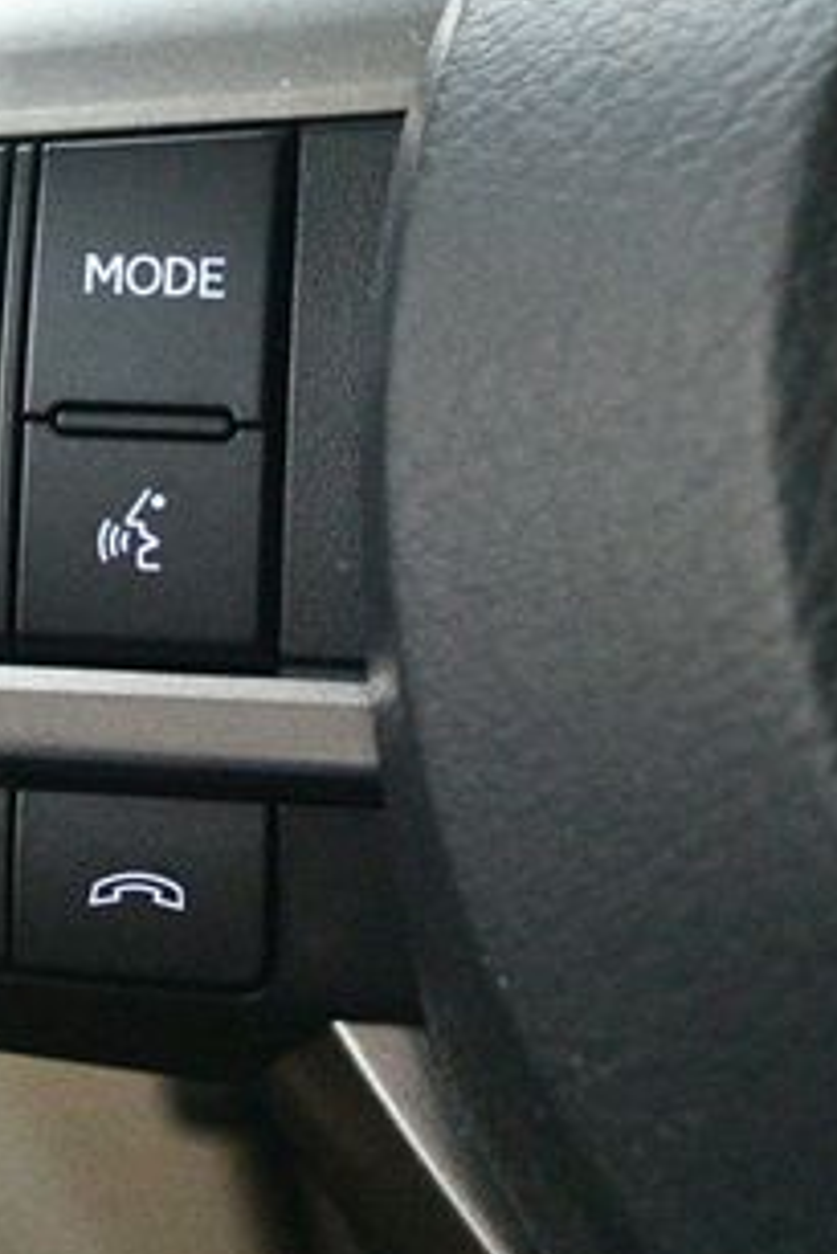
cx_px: 98
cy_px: 486
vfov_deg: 20.4
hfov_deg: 13.6
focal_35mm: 100
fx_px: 3483
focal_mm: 32
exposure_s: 1/60
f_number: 4.8
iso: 12800
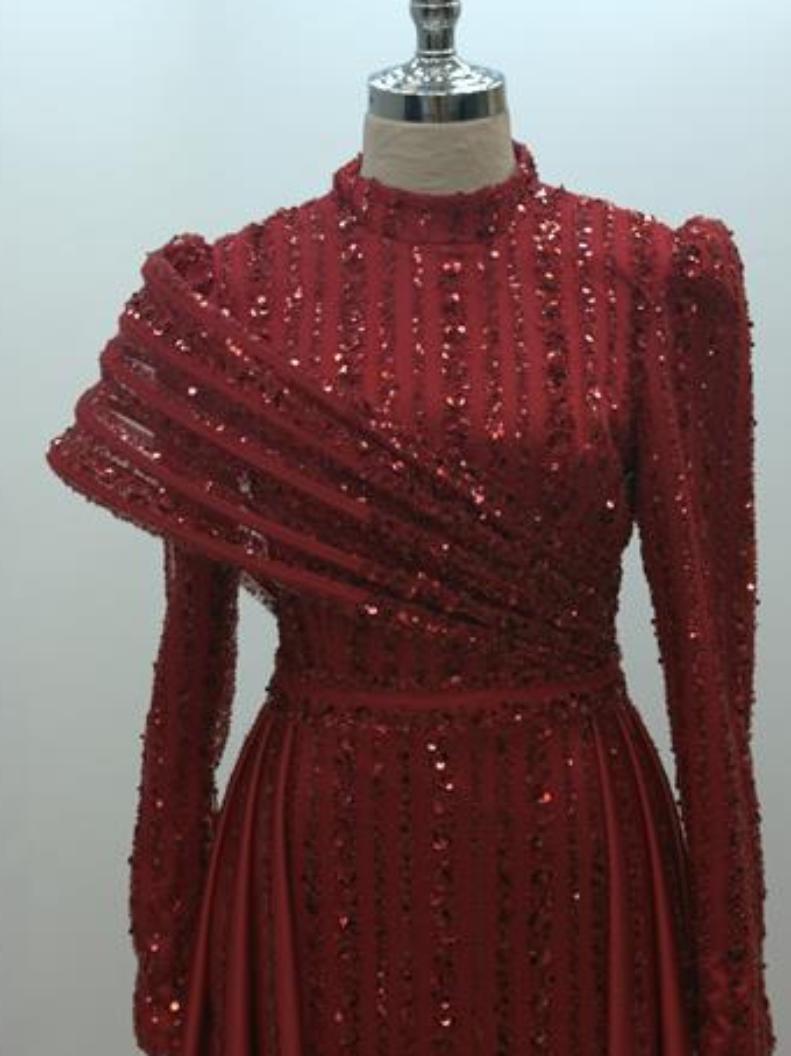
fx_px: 1677
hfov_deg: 26.5
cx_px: 437
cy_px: 551
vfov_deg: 34.9
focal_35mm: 55
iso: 100
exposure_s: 1/288
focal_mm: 6.76
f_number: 1.78
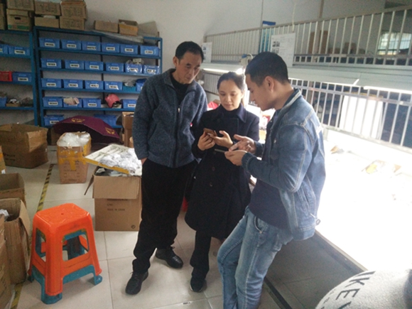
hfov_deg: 79.0
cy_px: 154
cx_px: 206
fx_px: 250
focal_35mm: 21
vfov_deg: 63.4
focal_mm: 3.66
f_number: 2.2
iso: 441
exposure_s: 1/33.3
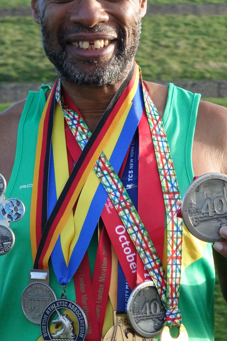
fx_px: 1134
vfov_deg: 17.1
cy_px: 169
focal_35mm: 120
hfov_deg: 11.4
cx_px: 79
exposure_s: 1/2000
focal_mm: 25.71
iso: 1600
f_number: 4
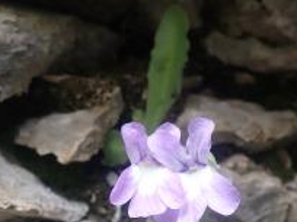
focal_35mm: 55
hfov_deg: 34.9
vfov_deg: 26.3
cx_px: 172
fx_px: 472
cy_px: 163
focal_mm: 4.5
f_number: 2
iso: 100
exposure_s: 1/125
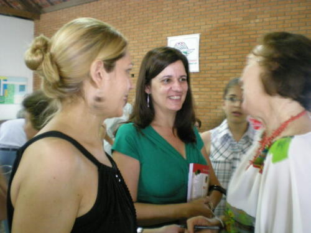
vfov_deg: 37.7
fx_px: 341
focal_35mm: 38
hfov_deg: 49.0
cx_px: 156
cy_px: 116
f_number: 3.1
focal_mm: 6.3
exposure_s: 1/8
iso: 414
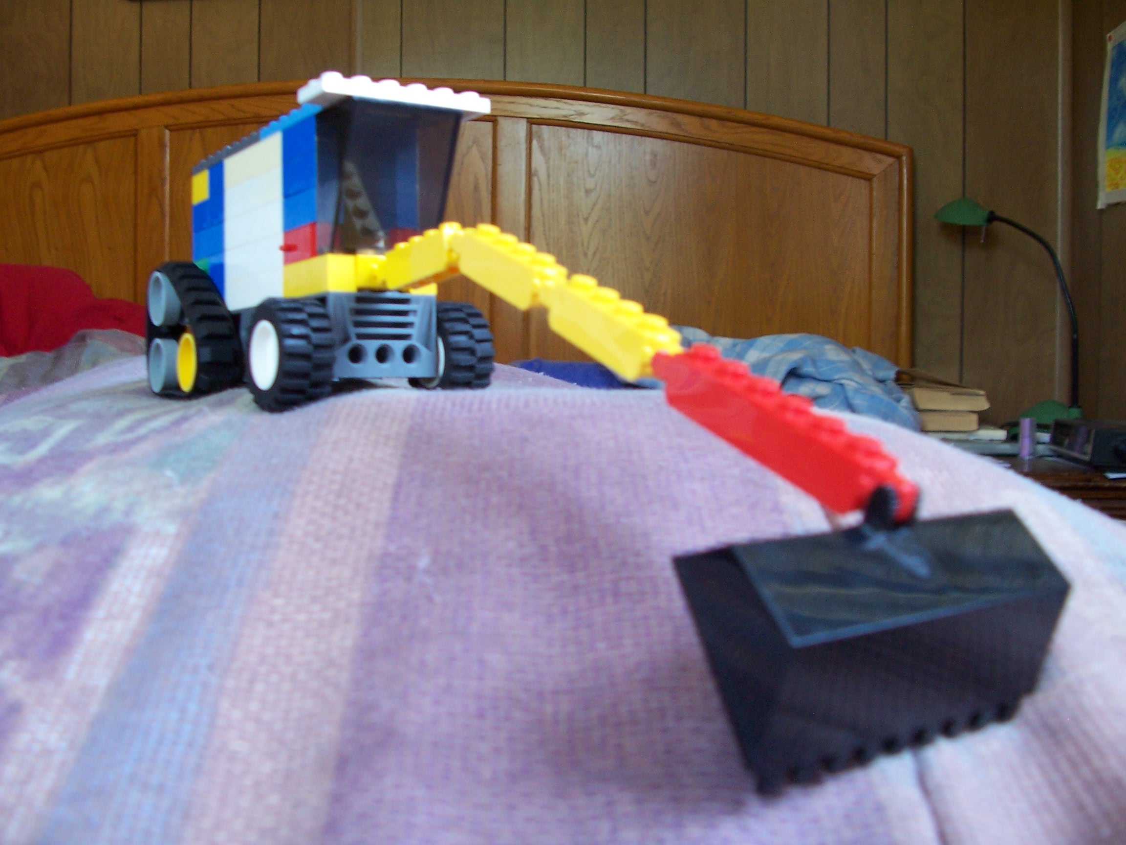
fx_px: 1138
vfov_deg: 40.7
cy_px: 422
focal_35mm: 35
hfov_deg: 52.6
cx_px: 563
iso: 140
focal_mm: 6
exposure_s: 1/15
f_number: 2.8
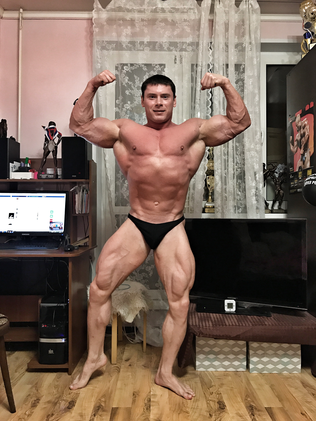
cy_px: 210
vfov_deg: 63.4
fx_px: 341
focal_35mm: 28
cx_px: 158
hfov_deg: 49.7
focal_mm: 3.99
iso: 80
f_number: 1.8
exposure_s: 1/17
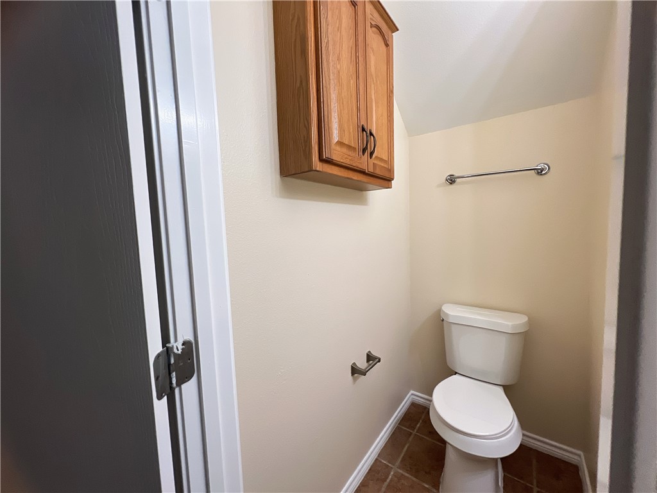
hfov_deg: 106.2
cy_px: 246
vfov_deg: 89.9
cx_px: 328
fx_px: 247
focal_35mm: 13
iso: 160
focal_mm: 1.57
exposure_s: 1/120
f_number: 1.8
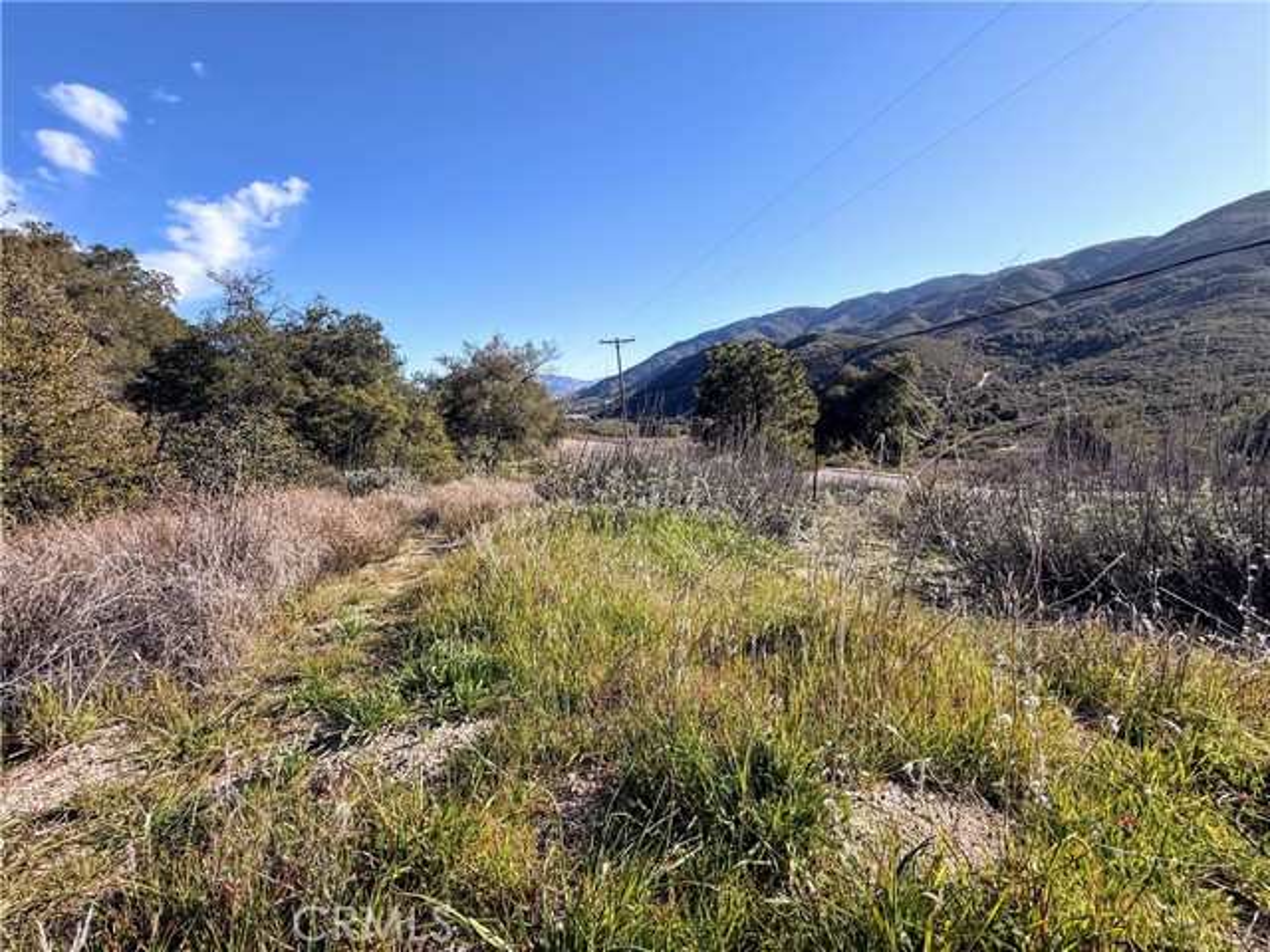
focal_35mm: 14
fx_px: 514
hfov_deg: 102.1
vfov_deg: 85.7
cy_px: 476
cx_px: 635
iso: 50
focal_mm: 2.22
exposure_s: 1/1285
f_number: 2.2
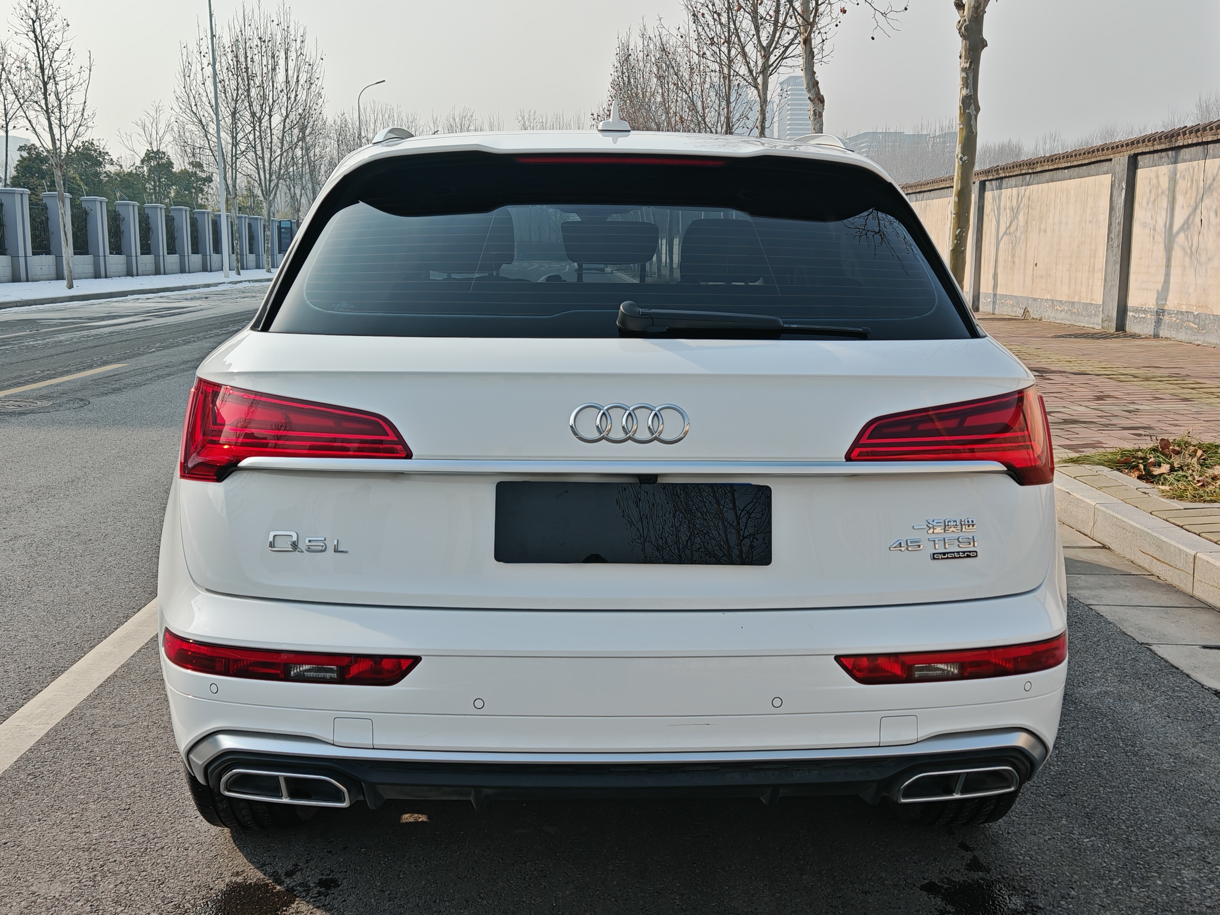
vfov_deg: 37.7
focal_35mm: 38
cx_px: 610
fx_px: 1339
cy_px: 458
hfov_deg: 49.0
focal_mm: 6.67
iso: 80
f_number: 1.9
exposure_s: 1/2600
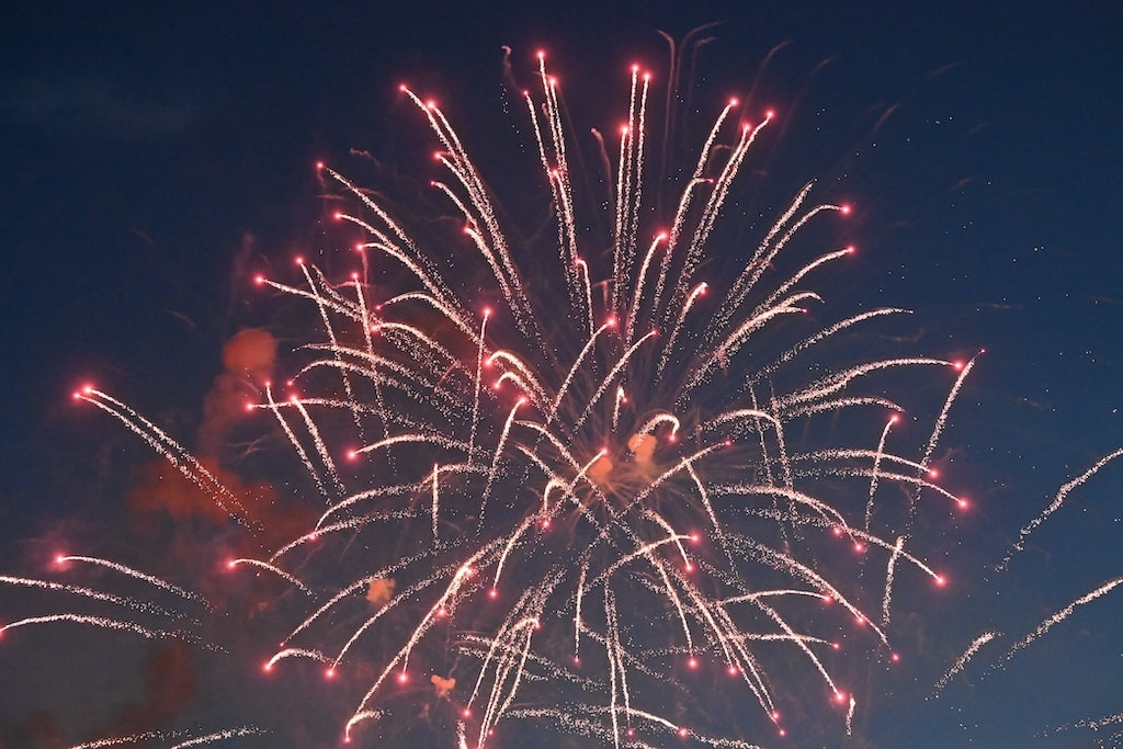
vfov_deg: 19.5
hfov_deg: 28.8
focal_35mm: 70
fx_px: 2184
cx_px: 562
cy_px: 374
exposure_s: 1/160
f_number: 4.5
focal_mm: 70
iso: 14400
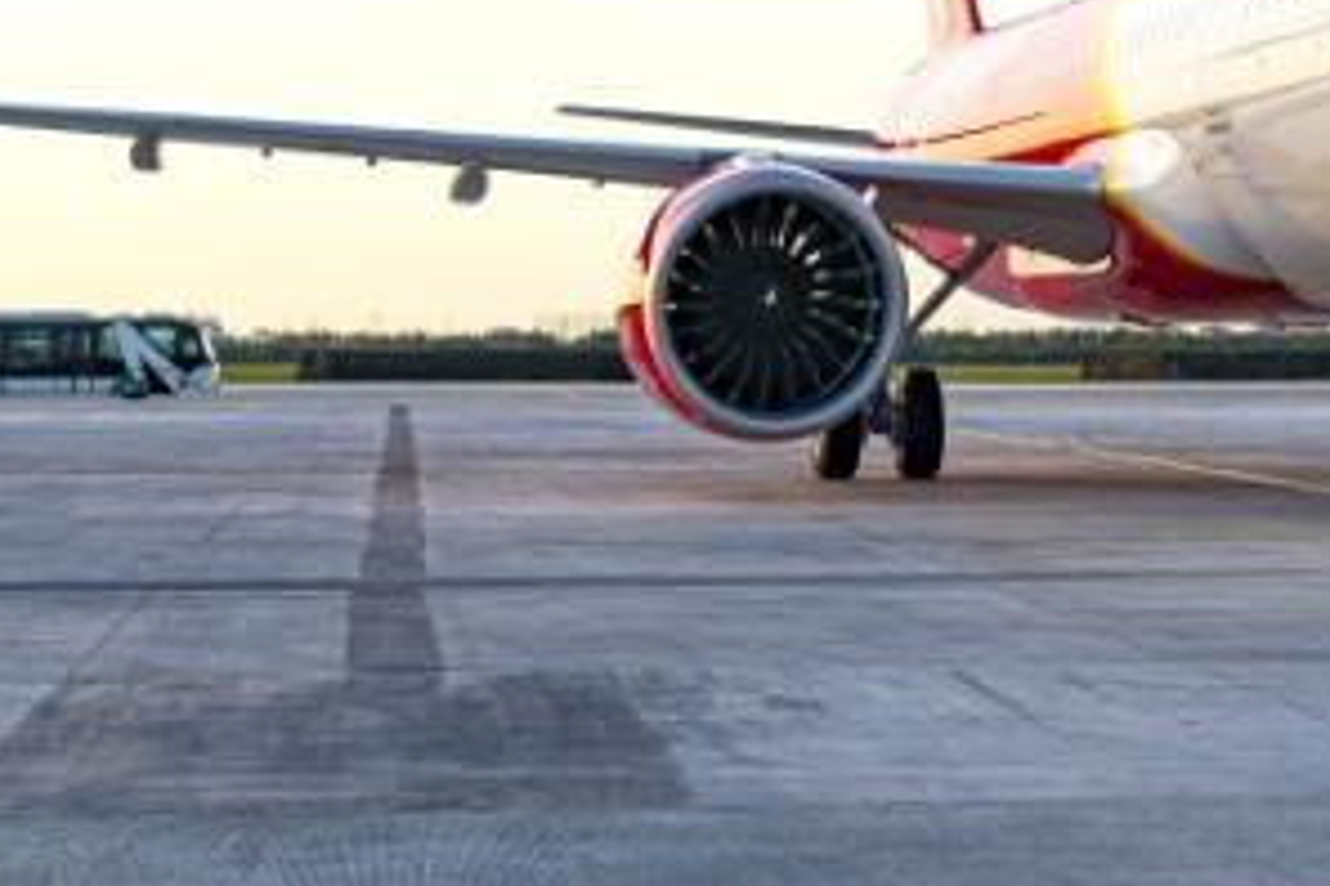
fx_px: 3473
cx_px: 1079
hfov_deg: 21.4
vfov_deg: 14.0
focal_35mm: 94
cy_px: -228
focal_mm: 31
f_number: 8
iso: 200
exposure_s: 1/250
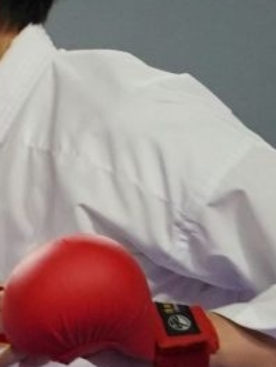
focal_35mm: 1949
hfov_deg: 0.8
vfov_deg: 1.0
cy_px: 219
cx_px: -954
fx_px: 20687
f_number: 2.8
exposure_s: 1/1000
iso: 1600
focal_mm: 200
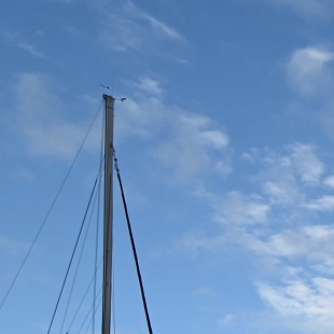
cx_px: 597
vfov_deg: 20.8
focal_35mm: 74
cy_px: 459
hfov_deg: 18.4
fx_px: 808
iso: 100
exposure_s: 1/320
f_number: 6.3
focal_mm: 12
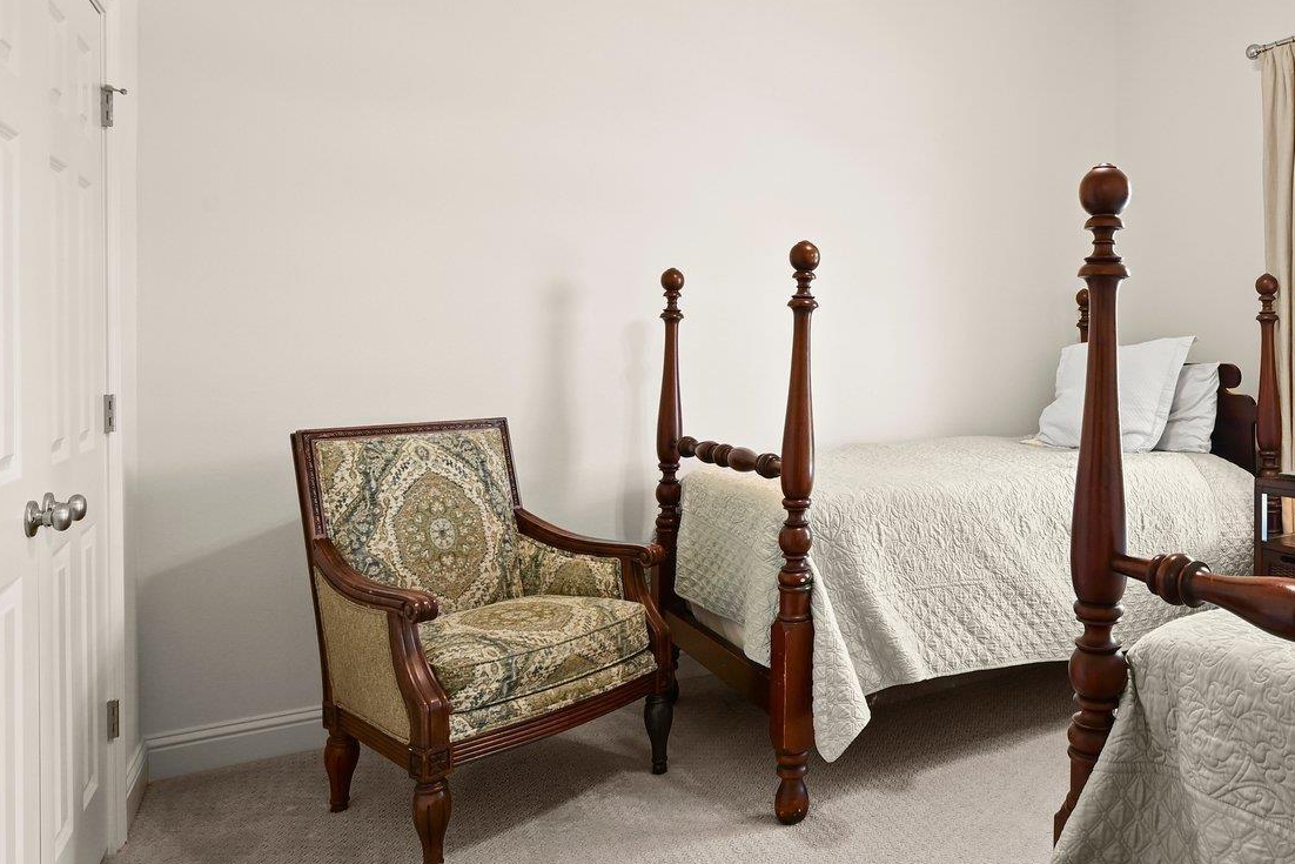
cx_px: 953
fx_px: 935
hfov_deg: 65.6
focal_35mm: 26
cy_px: 351
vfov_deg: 49.3
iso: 200
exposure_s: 1/2.5
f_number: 10
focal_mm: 14
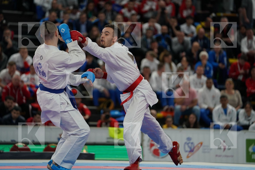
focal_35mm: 195
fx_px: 1381
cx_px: 128
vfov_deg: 7.0
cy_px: 85
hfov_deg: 10.5
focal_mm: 195
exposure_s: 1/1000
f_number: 2.8
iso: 1250
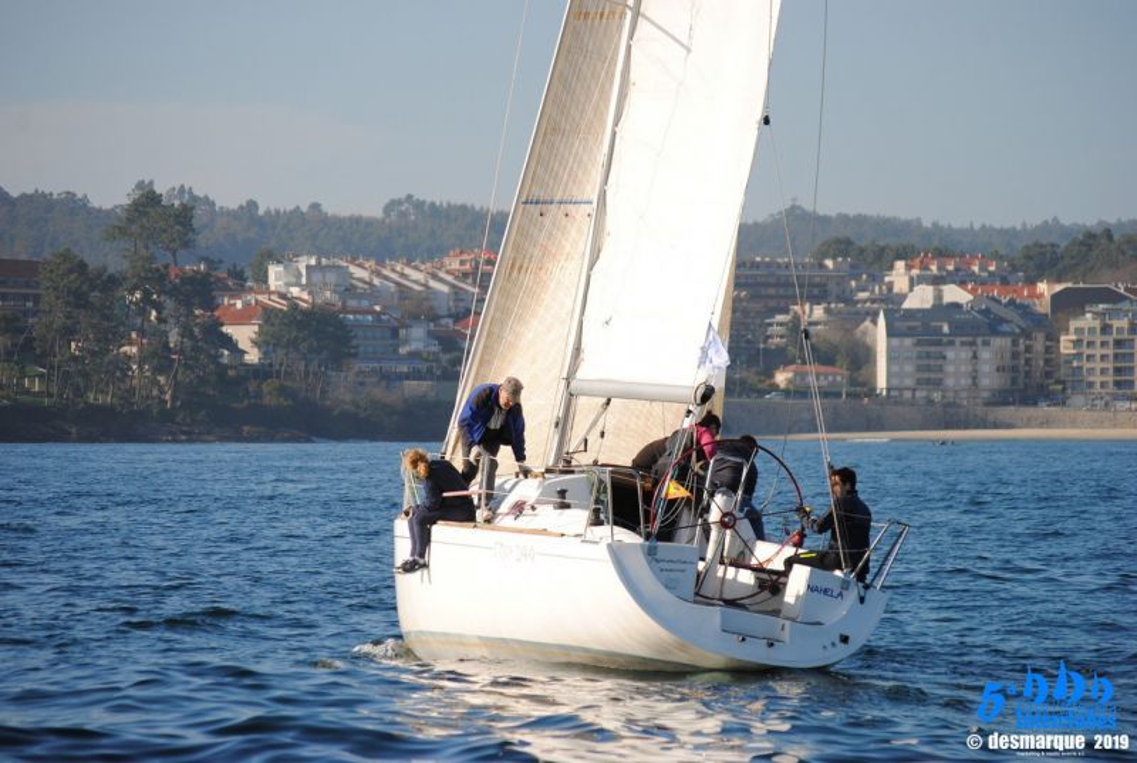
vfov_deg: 7.5
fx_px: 5792
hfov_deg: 11.2
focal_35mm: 183
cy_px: 382
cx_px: 568
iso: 100
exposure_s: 1/500
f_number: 5.6
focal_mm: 122
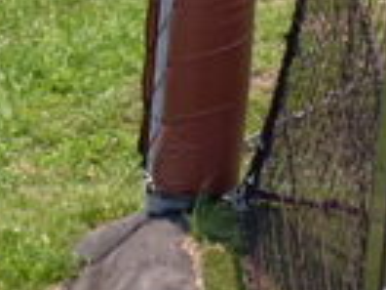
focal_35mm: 102
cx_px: -184
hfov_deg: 17.4
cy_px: -108
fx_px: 1137
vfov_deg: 13.8
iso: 125
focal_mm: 5
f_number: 10
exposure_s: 1/60
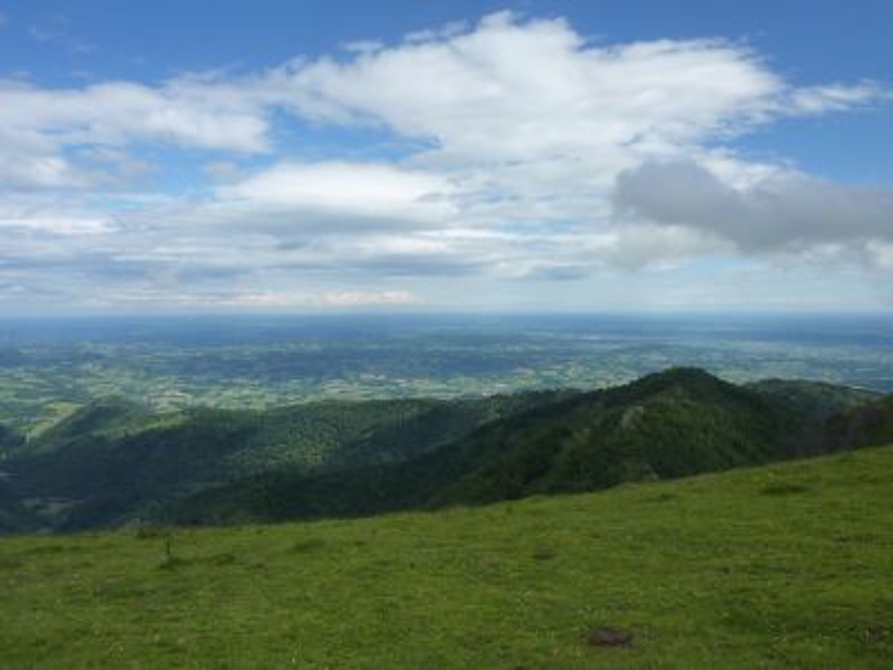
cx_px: 446
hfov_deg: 69.4
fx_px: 645
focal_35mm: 25
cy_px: 335
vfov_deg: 54.9
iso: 125
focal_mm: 4.1
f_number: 5
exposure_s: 1/500
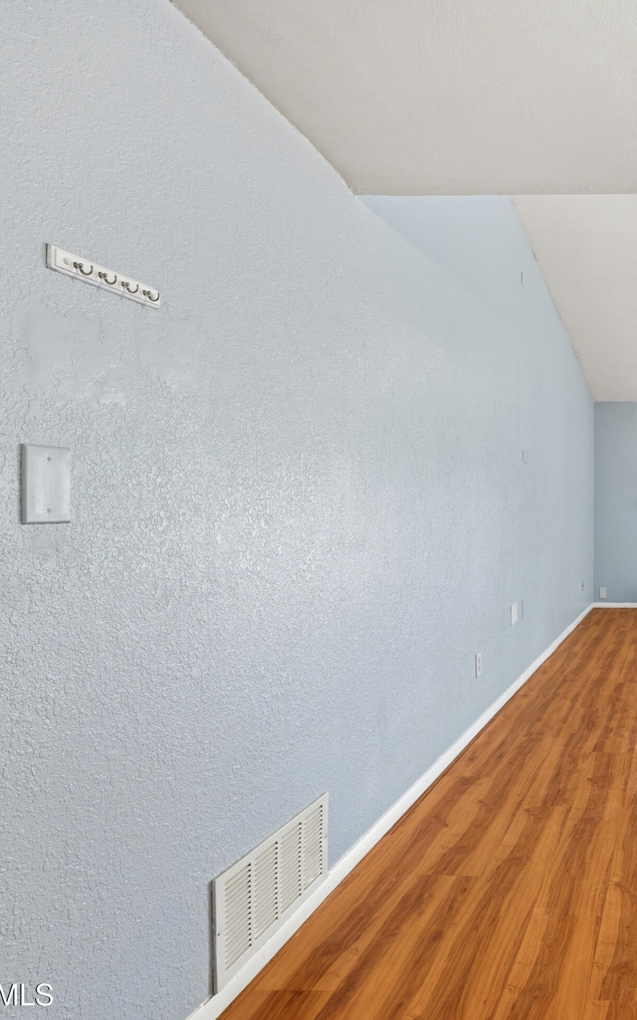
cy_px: 518
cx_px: 663
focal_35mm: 22
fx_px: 611
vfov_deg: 79.6
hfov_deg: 44.9
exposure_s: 1/1.25
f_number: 9
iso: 250
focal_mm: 14
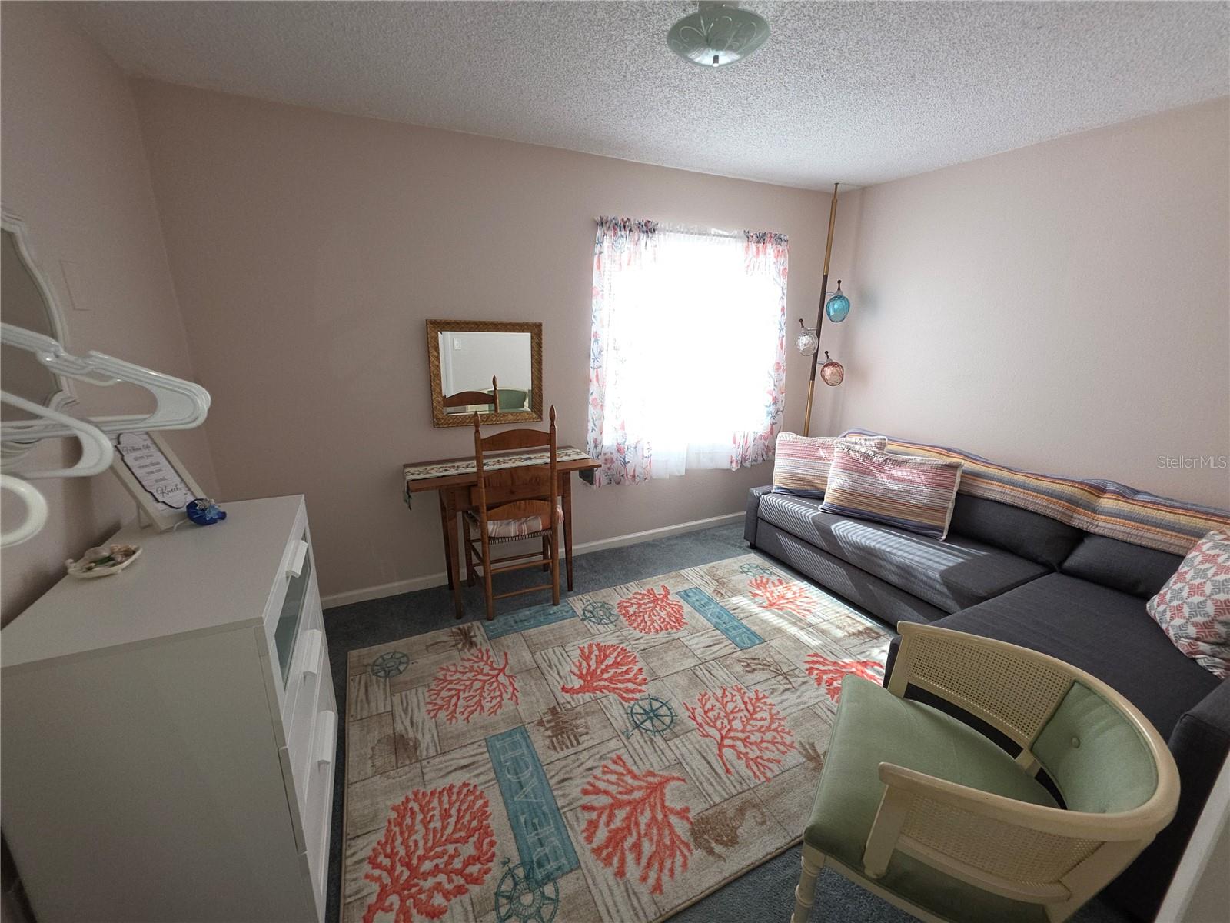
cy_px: 462
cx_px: 615
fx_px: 462
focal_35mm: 13
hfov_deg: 106.2
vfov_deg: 89.9
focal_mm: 2.2
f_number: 1.9
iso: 80
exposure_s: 1/60
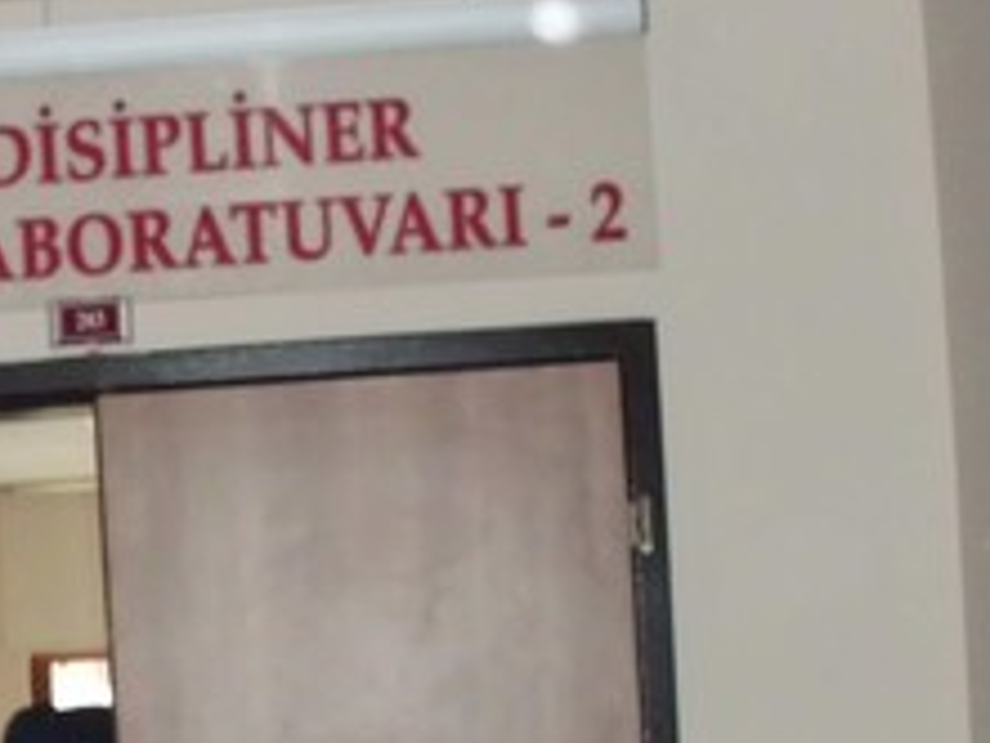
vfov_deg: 13.4
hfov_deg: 17.4
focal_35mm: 109
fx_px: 3119
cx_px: -116
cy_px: 743
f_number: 2.9
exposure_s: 1/60
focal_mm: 6.3
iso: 400
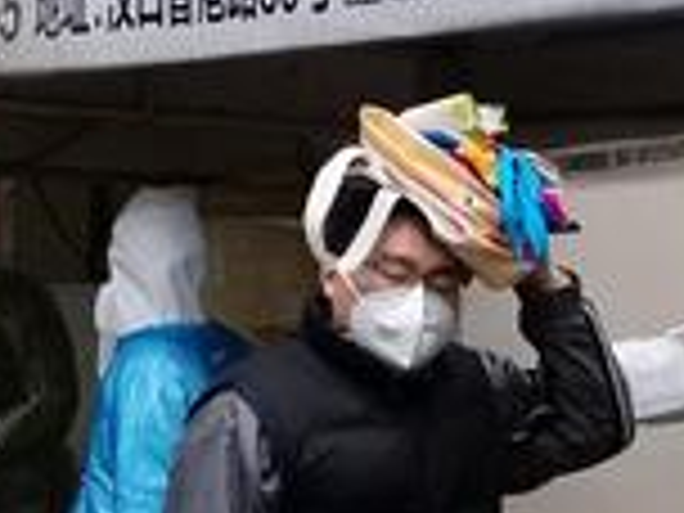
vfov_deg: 8.9
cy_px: 554
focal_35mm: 166
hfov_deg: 11.8
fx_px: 3280
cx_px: 670
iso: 320
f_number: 1.8
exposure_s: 1/60
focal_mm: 4.75
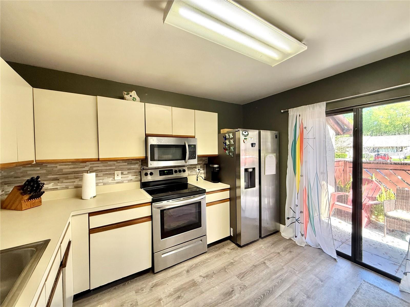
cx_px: 205
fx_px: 166
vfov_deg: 85.7
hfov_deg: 102.1
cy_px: 154
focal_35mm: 14
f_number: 2.2
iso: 320
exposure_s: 1/60
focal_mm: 2.22
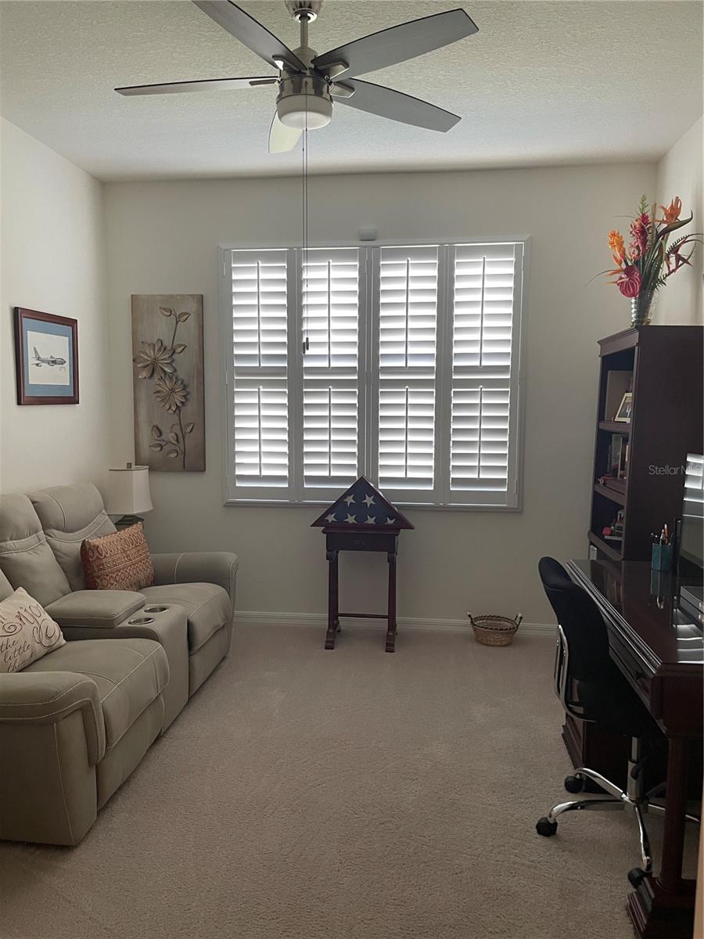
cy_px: 470
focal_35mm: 26
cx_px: 352
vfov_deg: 67.3
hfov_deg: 53.1
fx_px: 705
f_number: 1.6
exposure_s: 1/60
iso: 125
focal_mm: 4.2
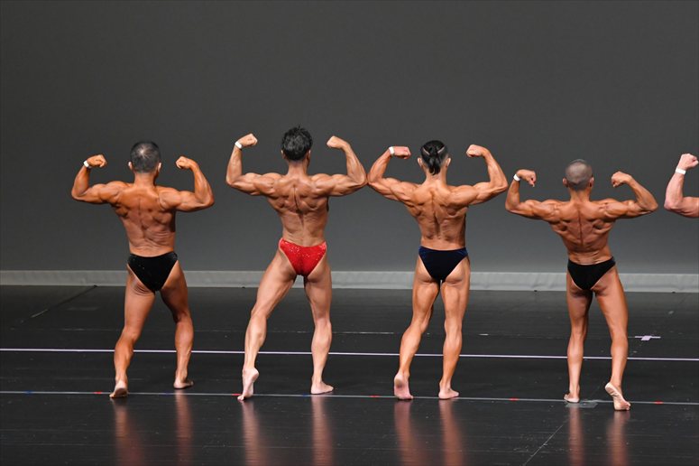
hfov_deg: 8.6
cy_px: 233
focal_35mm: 240
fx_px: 4658
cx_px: 350
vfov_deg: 5.7
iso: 4000
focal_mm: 160
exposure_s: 1/400
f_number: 5.6
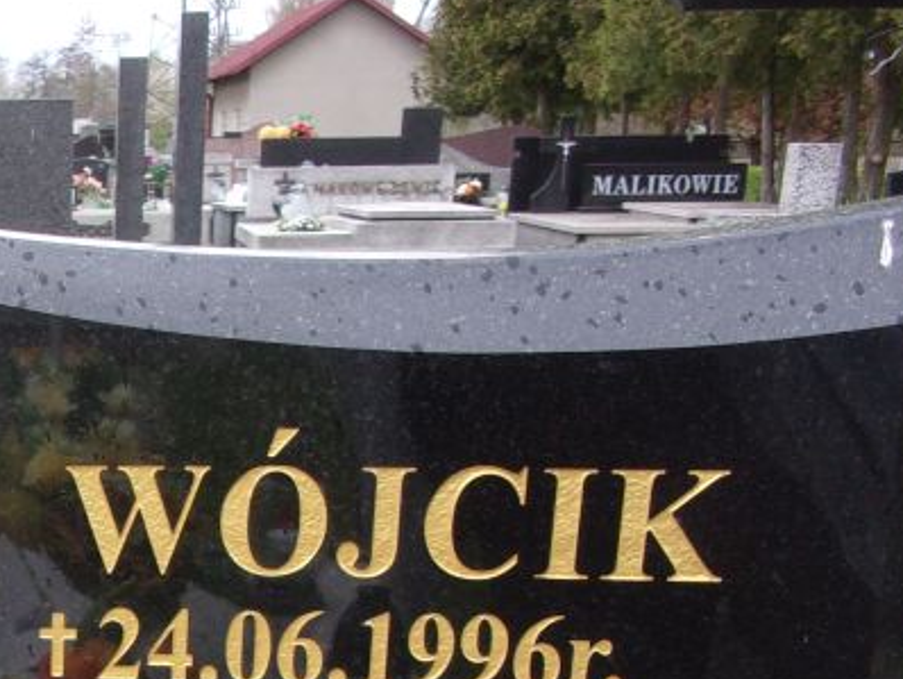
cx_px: -188
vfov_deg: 19.6
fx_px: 1879
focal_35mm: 72
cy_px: 747
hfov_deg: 24.4
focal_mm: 5.1
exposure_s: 1/200
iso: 80
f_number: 3.9
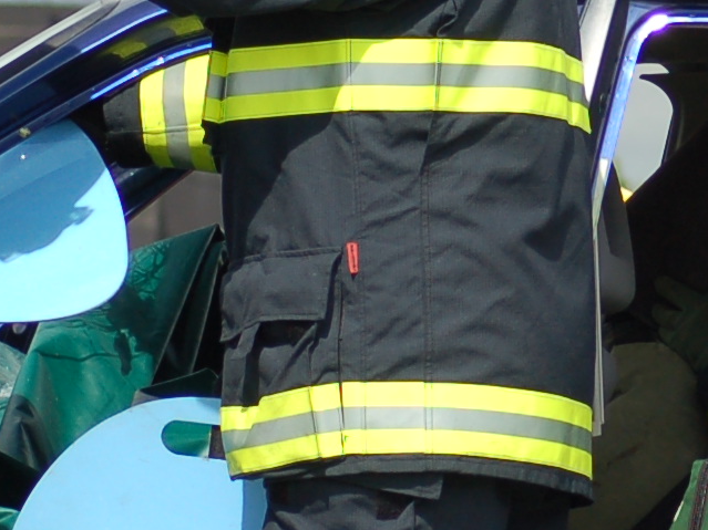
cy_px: 283
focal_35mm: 678
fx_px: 13865
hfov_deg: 2.9
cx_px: 823
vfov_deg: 2.2
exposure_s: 1/640
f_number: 6.3
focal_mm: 100
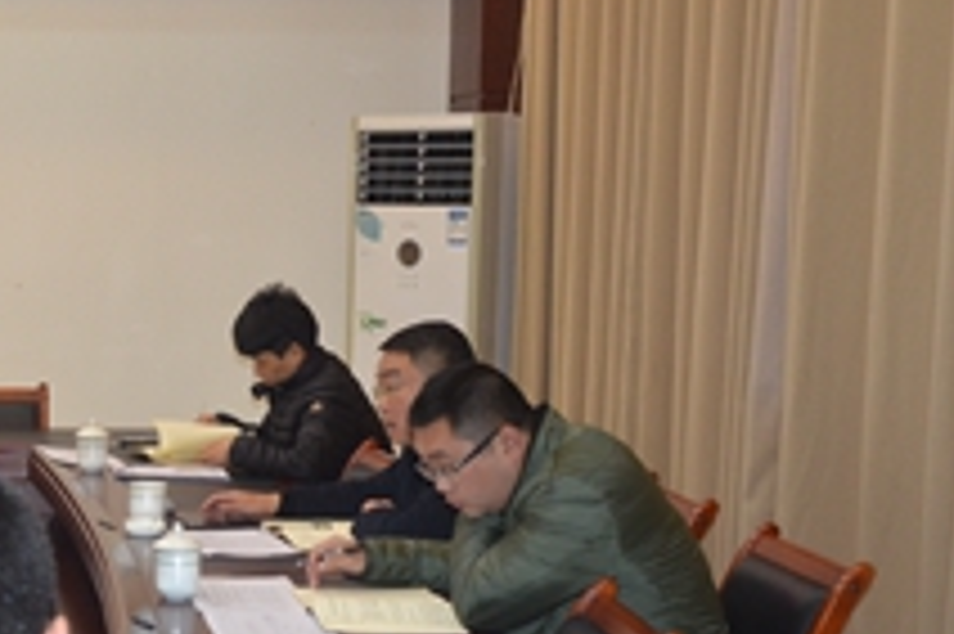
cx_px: -86
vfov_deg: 18.2
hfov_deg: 25.4
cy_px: 474
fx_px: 1964
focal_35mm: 74
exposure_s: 1/60
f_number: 3.8
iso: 800
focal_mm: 21
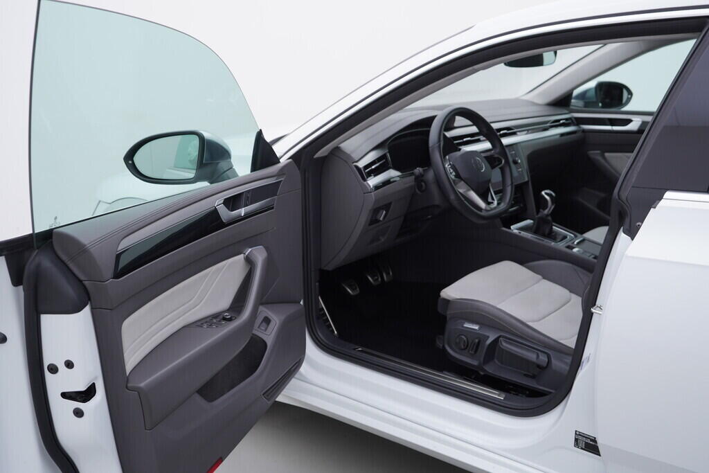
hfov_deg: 53.1
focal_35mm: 36
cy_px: 236
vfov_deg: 36.9
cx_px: 354
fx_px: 709
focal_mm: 24
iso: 125
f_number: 4
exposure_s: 1/60
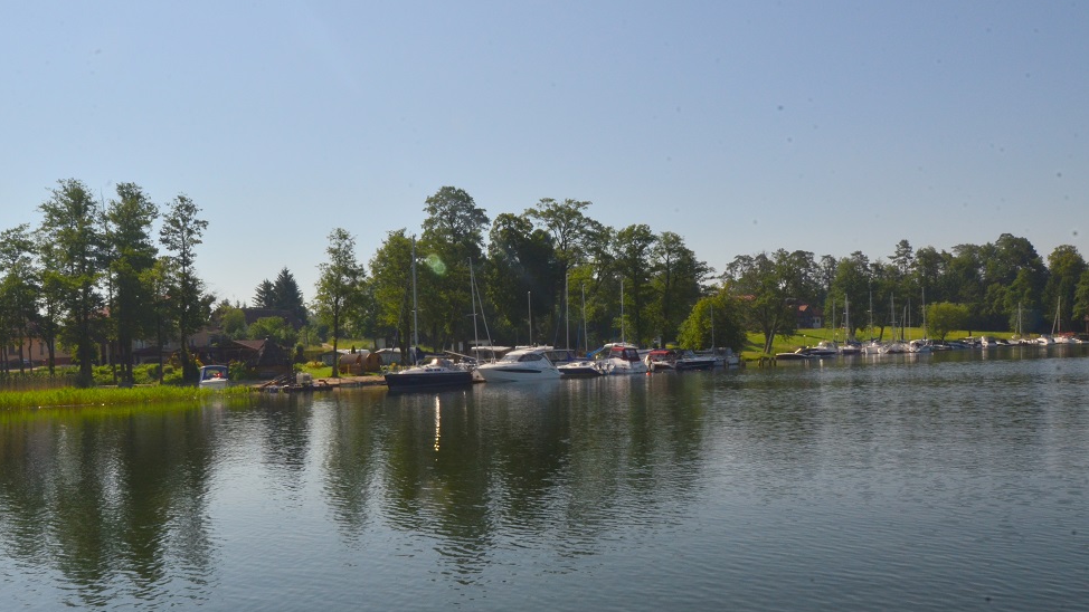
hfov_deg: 63.4
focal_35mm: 31
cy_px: 351
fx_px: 882
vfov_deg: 38.2
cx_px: 533
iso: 360
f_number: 22
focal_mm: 19
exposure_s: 1/320
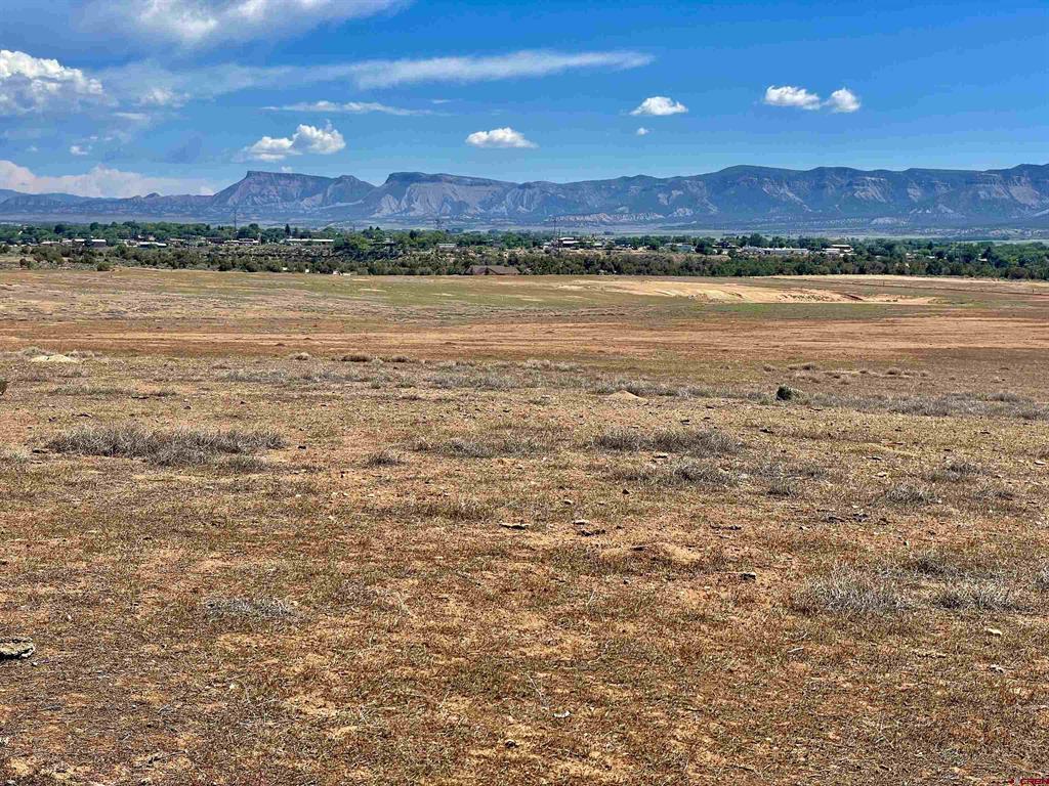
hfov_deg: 36.8
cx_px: 524
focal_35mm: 52
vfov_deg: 28.0
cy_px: 393
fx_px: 1576
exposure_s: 1/2083
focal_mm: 6
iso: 25
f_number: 2
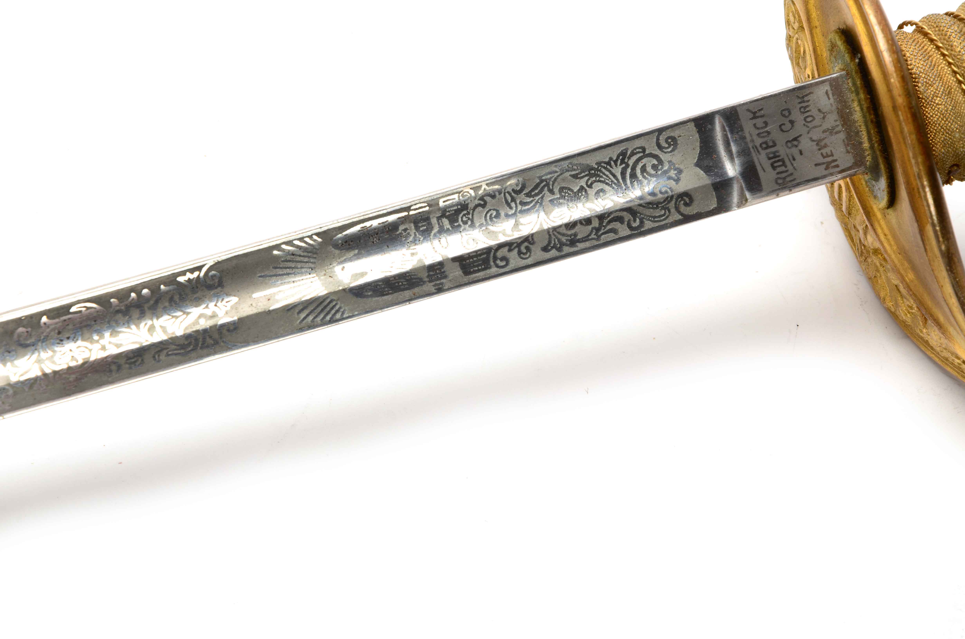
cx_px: 482
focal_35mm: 158
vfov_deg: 8.7
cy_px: 320
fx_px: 4213
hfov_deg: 13.1
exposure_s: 1/160
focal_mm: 105
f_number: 16
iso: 200
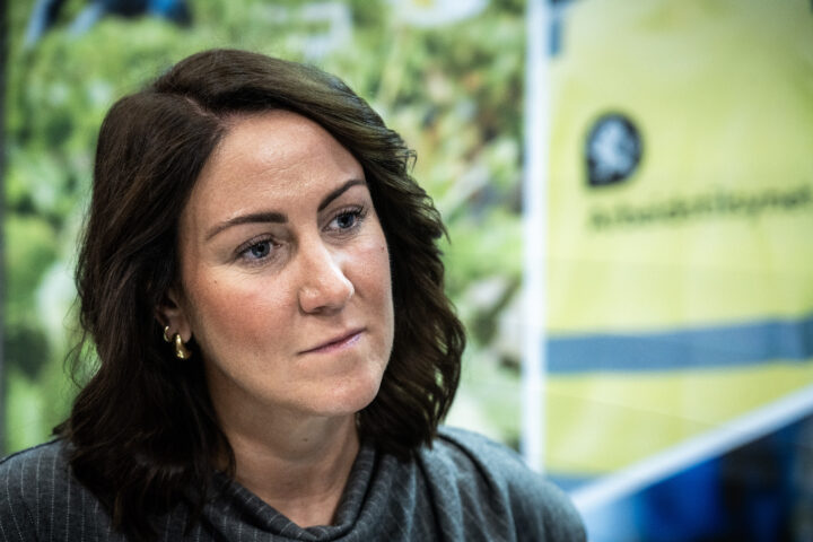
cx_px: 406
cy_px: 271
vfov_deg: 17.7
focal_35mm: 77
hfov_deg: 26.3
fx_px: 1739
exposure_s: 1/250
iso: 2000
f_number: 4
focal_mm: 77
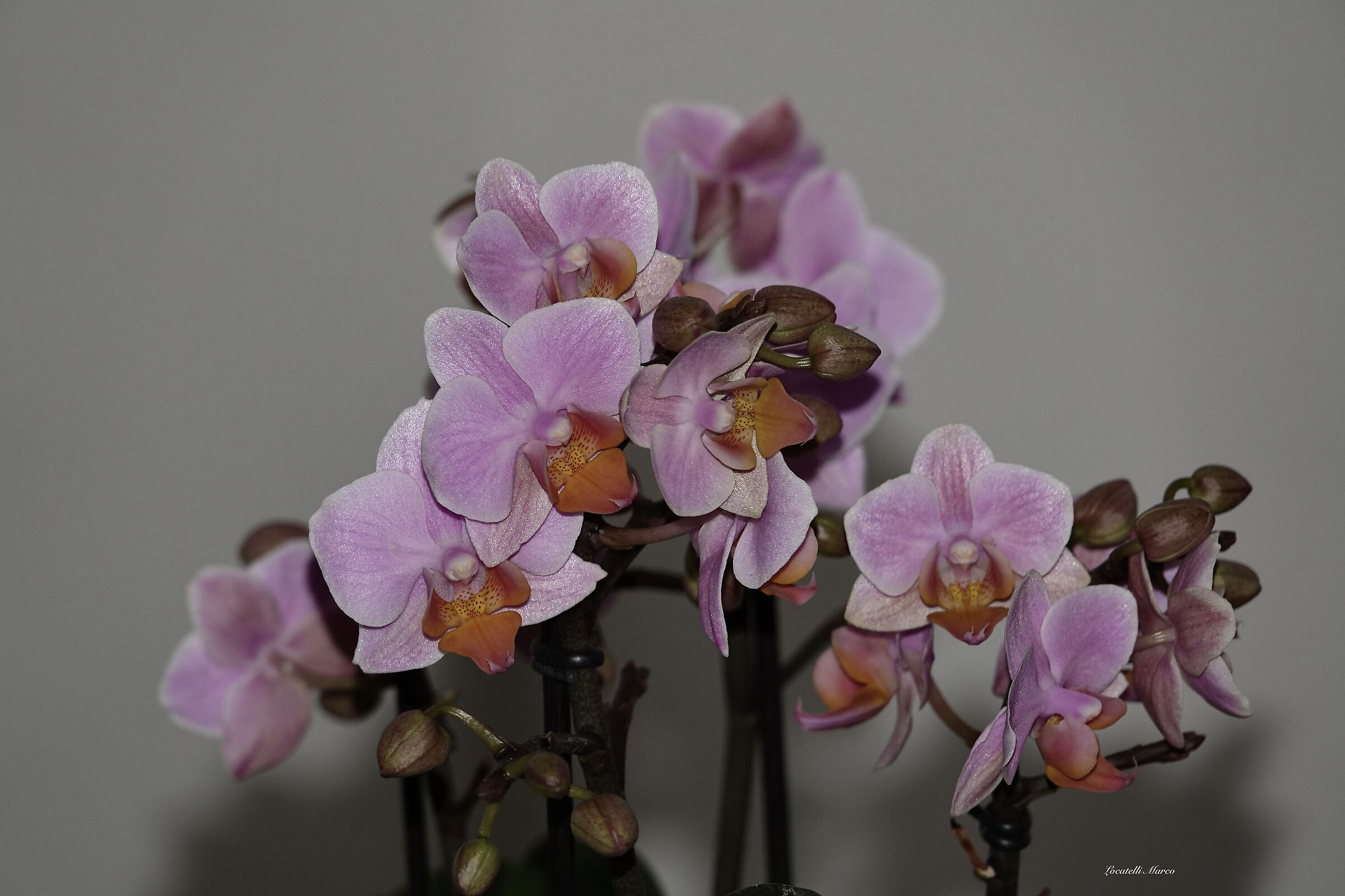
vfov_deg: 4.2
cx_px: 672
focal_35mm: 330
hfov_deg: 6.2
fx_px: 12328
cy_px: 448
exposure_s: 1/60
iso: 200
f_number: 4
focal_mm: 120.91
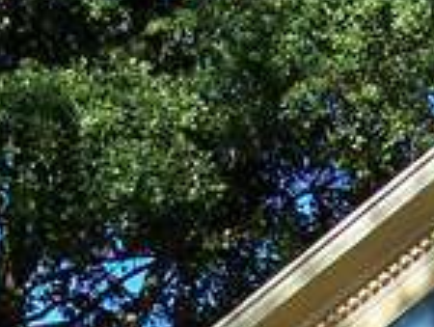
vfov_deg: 7.2
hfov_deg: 9.8
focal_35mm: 197
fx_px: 2474
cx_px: 567
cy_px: 738
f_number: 2.8
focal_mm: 7.8
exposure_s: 1/400
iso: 64
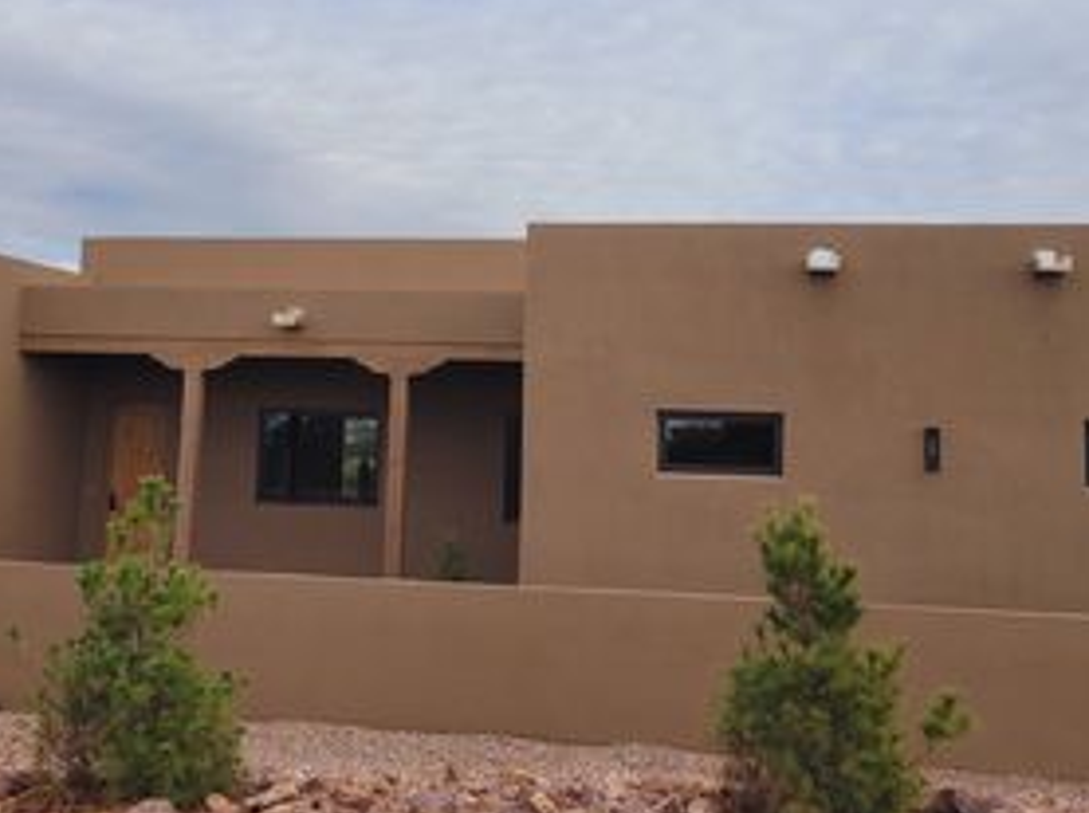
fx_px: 1477
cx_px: 523
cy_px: 273
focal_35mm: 47
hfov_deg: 40.5
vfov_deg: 30.6
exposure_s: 1/1623
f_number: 1.8
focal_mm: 5.4
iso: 40
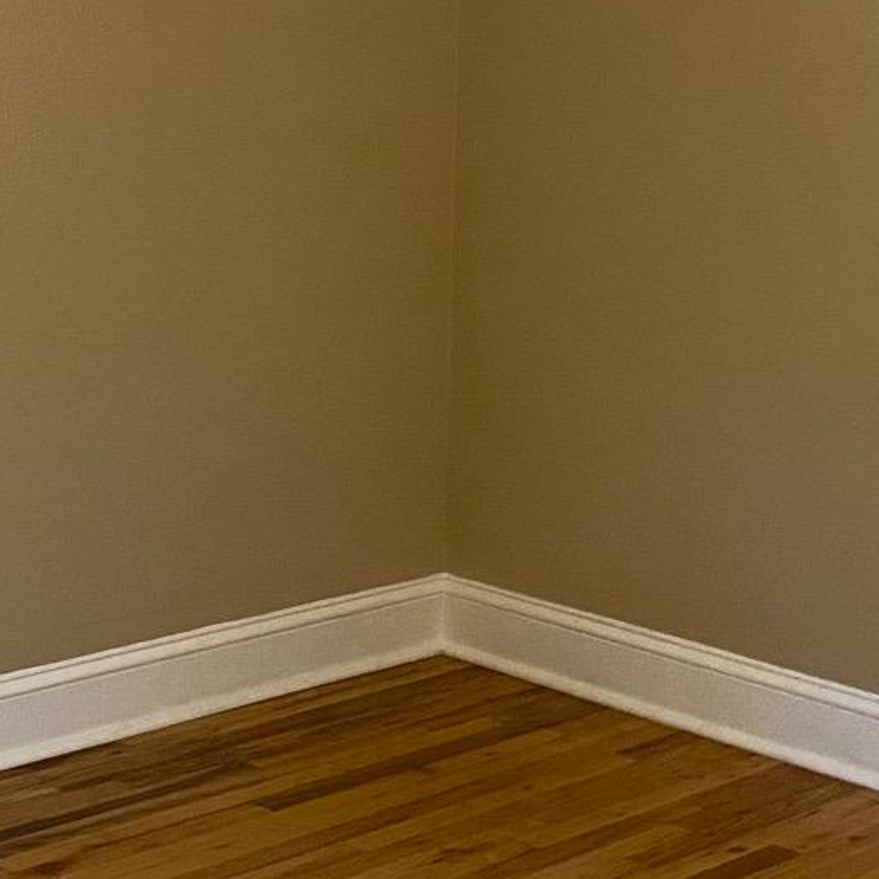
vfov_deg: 19.1
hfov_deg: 19.2
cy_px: 195
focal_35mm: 90
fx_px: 2586
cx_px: 650
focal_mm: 4.25
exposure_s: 1/30
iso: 500
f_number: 1.8
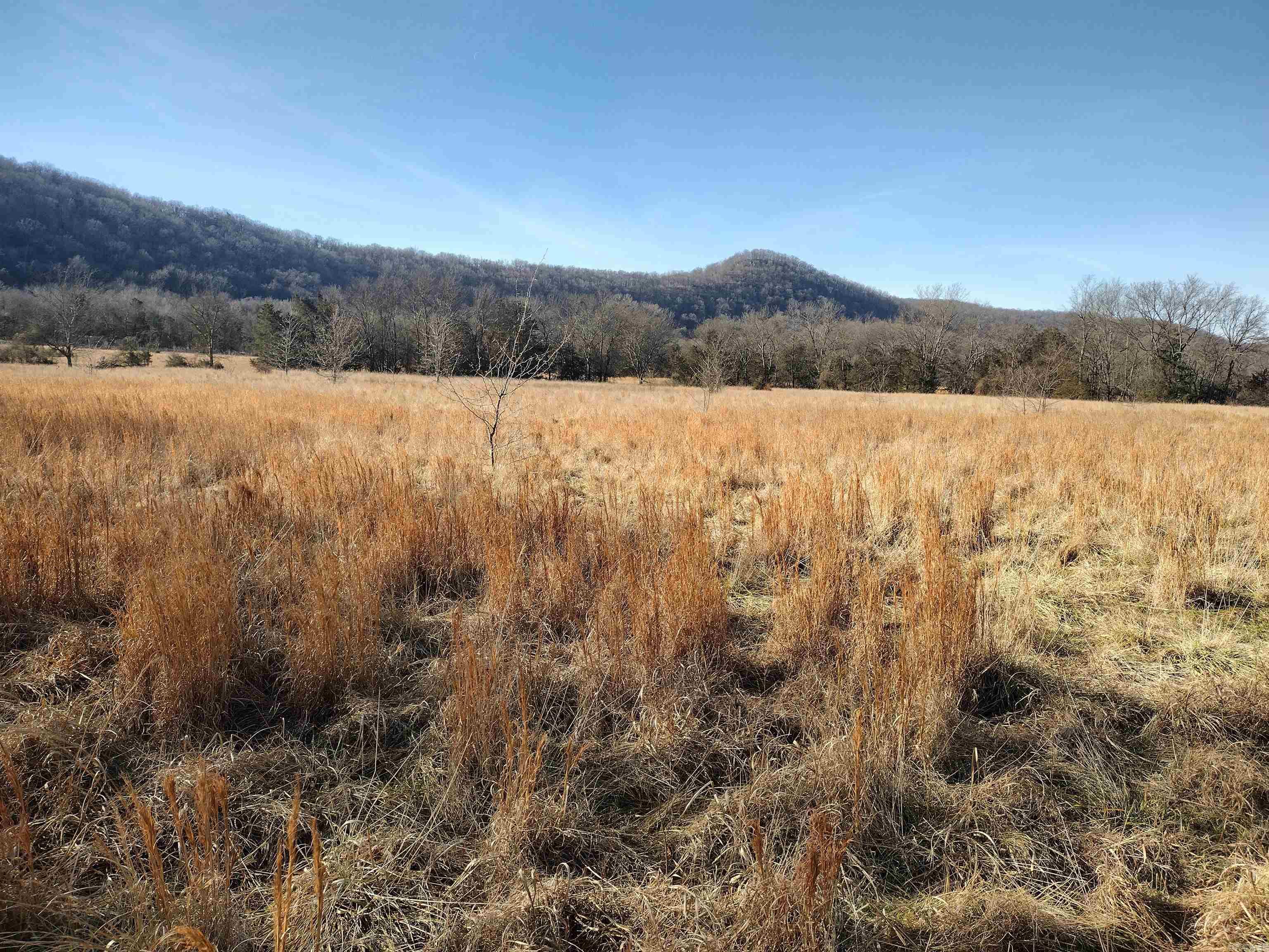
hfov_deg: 65.3
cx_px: 634
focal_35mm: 27
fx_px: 990
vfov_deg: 51.4
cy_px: 476
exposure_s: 1/1400
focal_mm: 4.71
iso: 100
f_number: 1.7
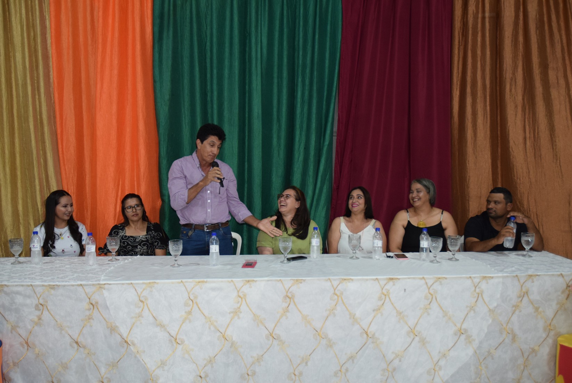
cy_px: 192
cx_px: 286
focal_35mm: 33
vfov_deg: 40.0
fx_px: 525
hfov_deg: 57.2
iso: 1100
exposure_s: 1/60
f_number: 3.5
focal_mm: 22
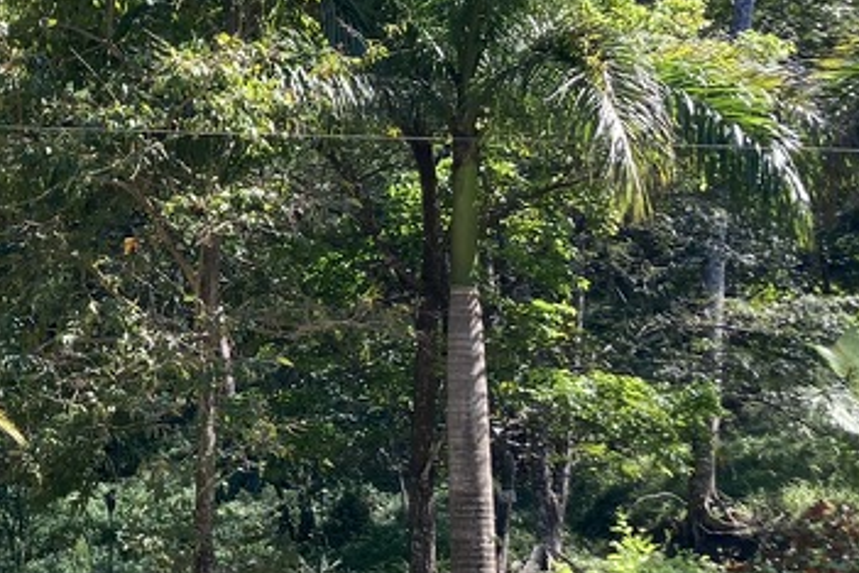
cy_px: 377
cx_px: -56
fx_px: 2028
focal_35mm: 85
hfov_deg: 22.7
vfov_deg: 16.0
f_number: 1.8
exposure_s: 1/527
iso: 20
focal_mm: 3.99
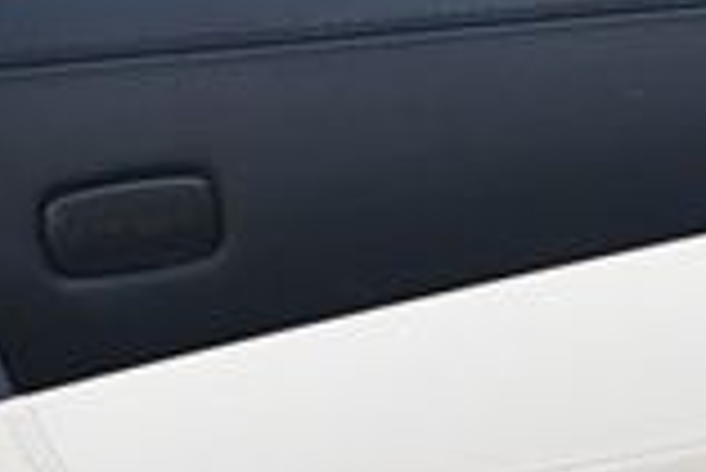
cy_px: 548
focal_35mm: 147
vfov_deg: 9.2
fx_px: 2885
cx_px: 1255
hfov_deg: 12.7
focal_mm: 18
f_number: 5
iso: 400
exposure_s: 1/250
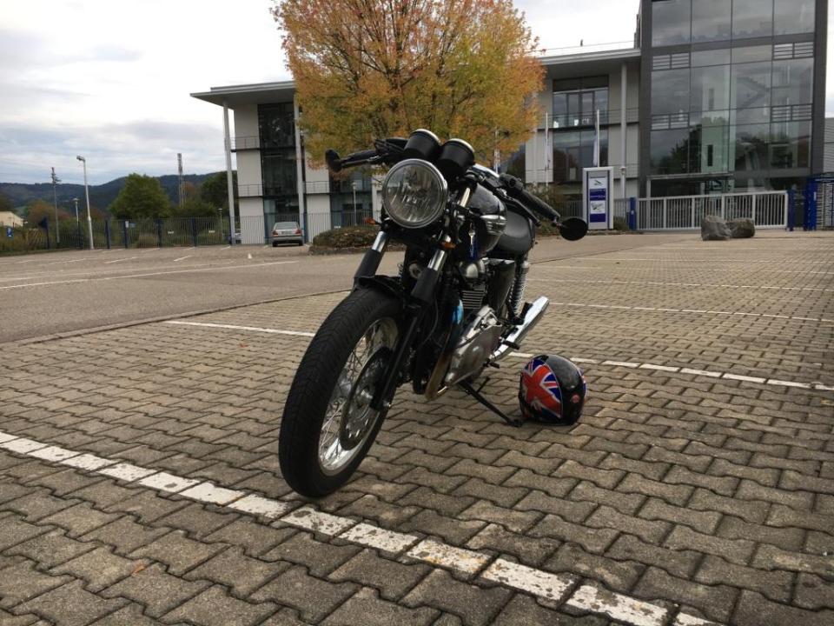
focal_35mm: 29
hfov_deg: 61.7
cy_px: 313
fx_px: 699
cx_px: 417
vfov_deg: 48.2
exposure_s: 1/100
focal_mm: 4.15
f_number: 2.2
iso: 32
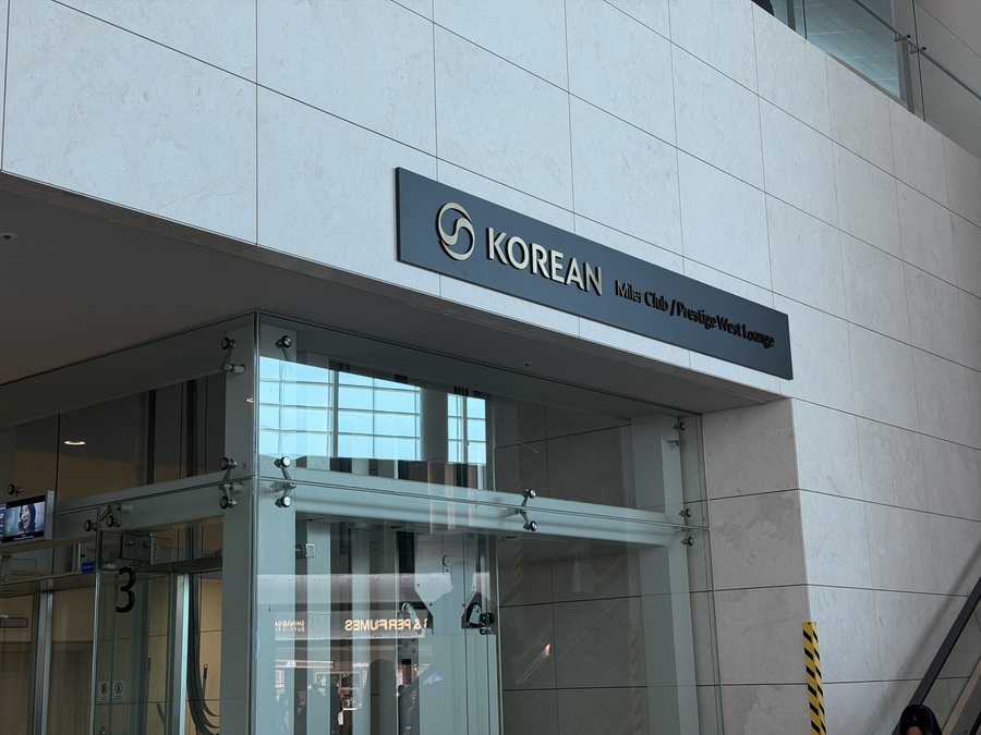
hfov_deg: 39.7
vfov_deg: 30.3
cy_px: 368
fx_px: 1360
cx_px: 490
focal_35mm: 48
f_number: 1.78
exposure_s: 1/121
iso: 80
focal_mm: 6.76
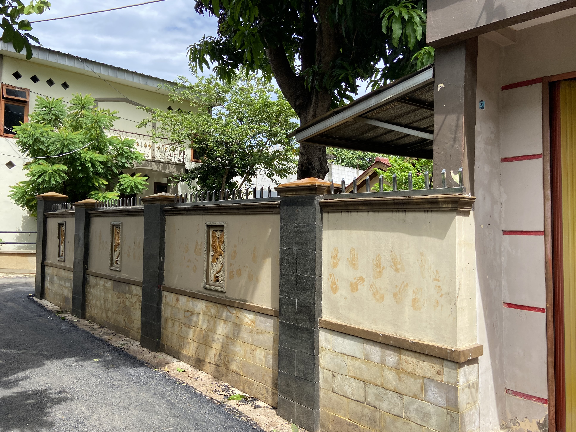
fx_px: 449
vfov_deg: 51.3
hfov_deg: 65.3
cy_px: 212
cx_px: 285
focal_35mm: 27
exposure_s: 1/1218
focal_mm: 4.25
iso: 32
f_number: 1.8
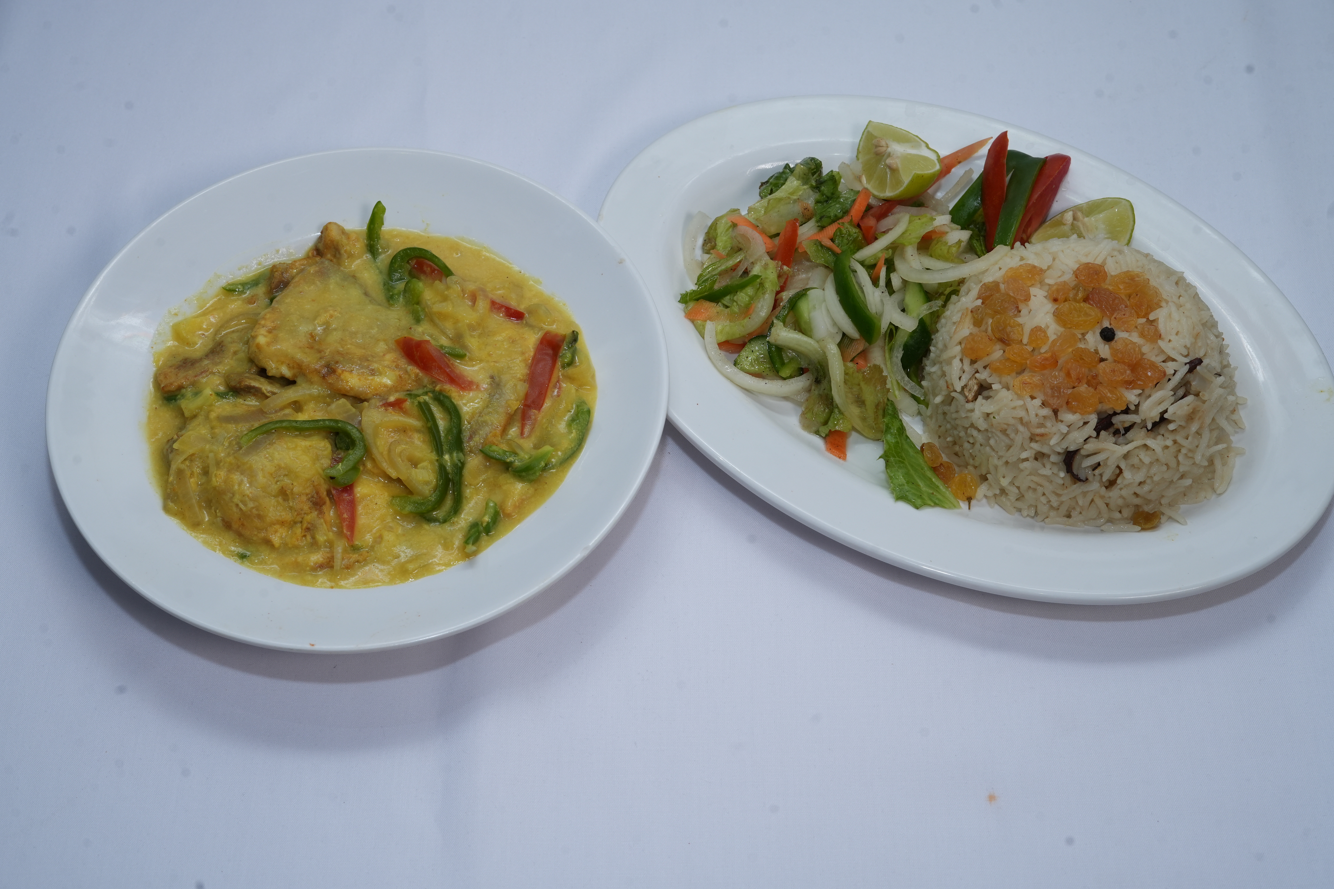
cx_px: 670
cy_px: 448
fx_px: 1890
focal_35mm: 51
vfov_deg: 26.5
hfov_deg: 38.9
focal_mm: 50
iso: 500
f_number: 10
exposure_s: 1/125
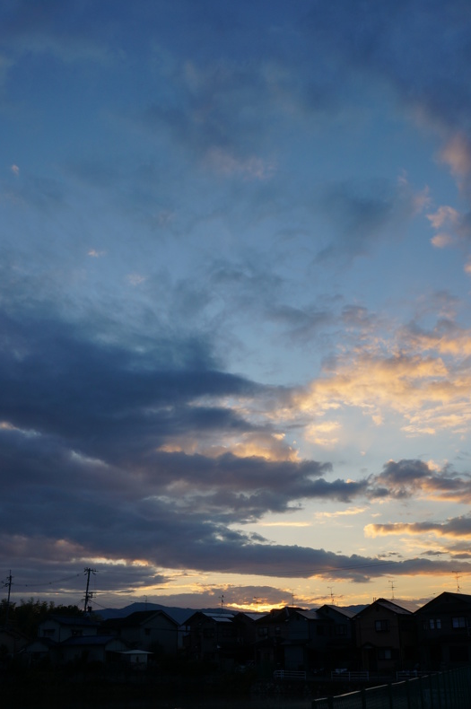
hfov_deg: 37.8
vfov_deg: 53.7
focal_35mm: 35
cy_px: 452
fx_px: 688
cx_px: 238
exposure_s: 1/100
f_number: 9
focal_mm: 18
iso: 100
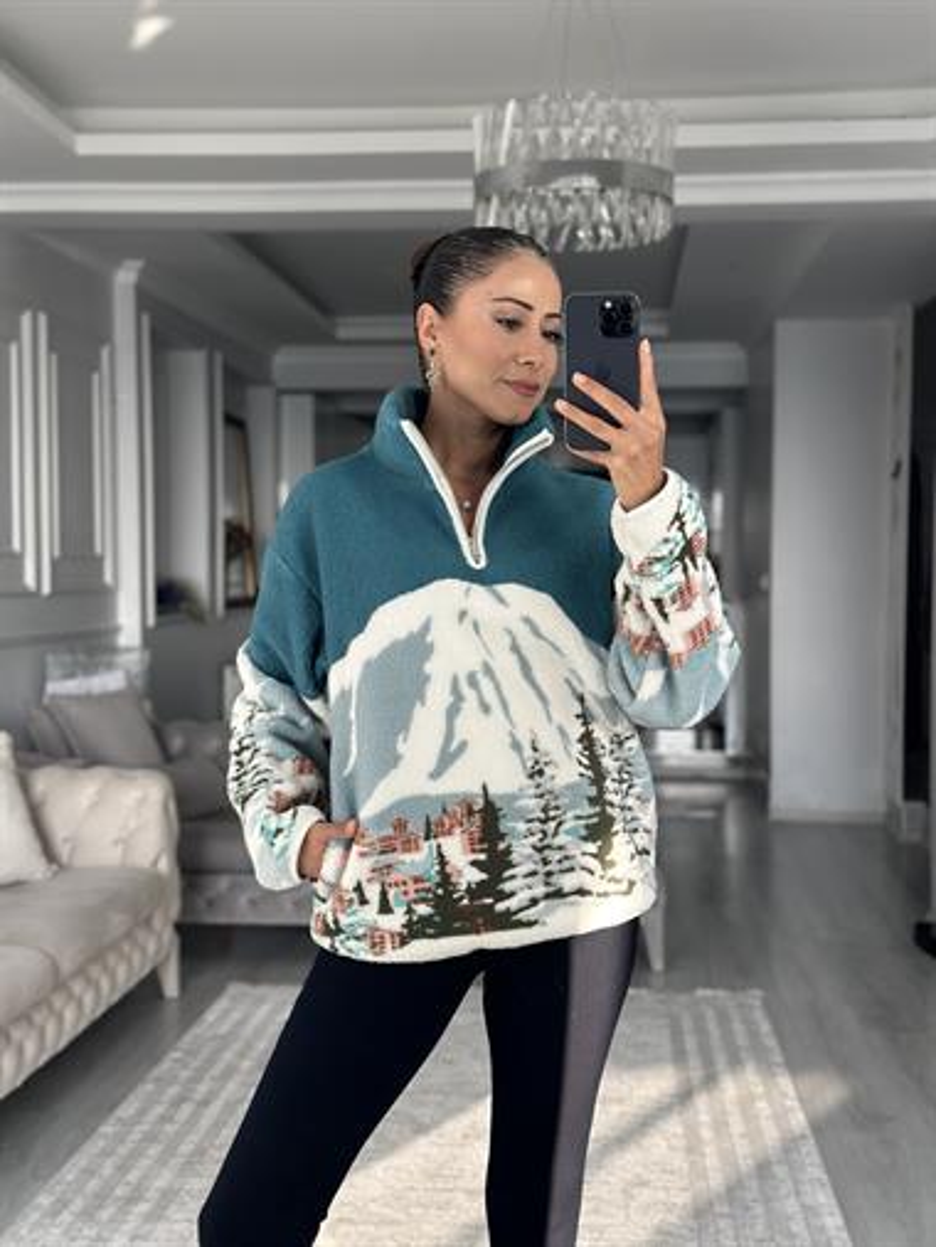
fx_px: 1729
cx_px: 468
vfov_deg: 39.6
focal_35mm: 48
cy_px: 624
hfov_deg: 30.3
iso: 80
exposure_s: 1/213
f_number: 1.78
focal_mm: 6.86
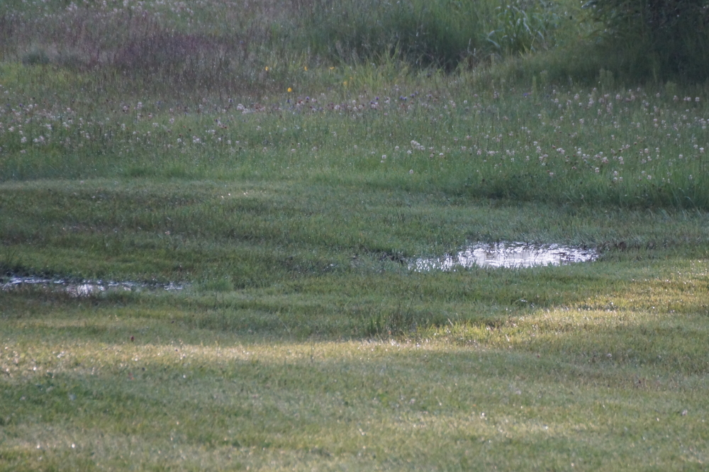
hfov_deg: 5.5
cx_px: 354
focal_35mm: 375
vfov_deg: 3.7
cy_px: 236
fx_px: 7383
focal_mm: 250
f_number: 6.3
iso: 1600
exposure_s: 1/200
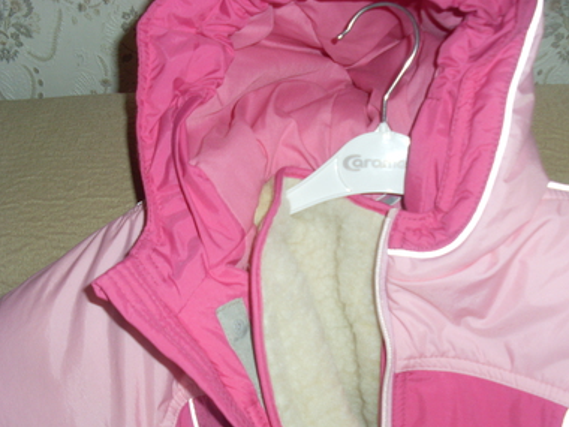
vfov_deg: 32.1
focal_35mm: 45
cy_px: 243
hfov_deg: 42.0
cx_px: 313
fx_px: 740
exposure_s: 1/45
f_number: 3
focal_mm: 6.3
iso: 100
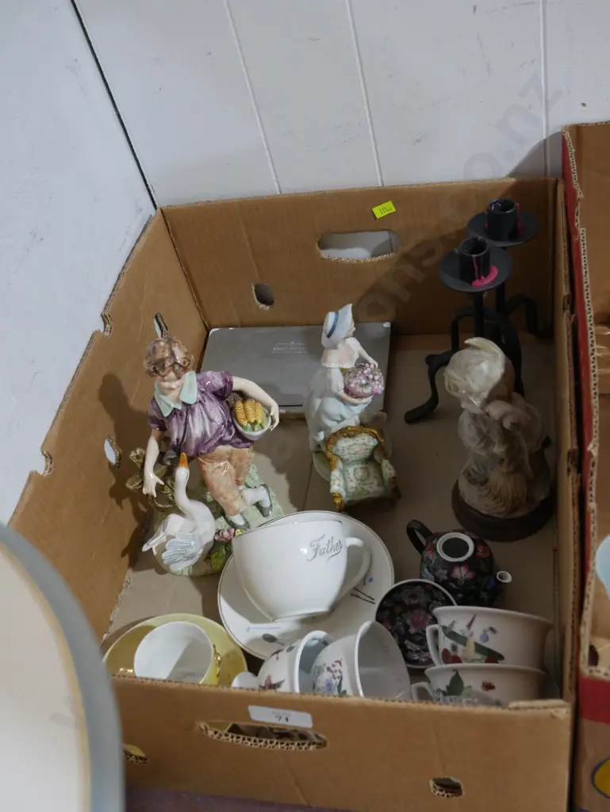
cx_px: 305
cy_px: 406
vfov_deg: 49.0
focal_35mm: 38
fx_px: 892
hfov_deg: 37.8
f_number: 4.1
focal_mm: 19
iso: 1250
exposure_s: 1/60
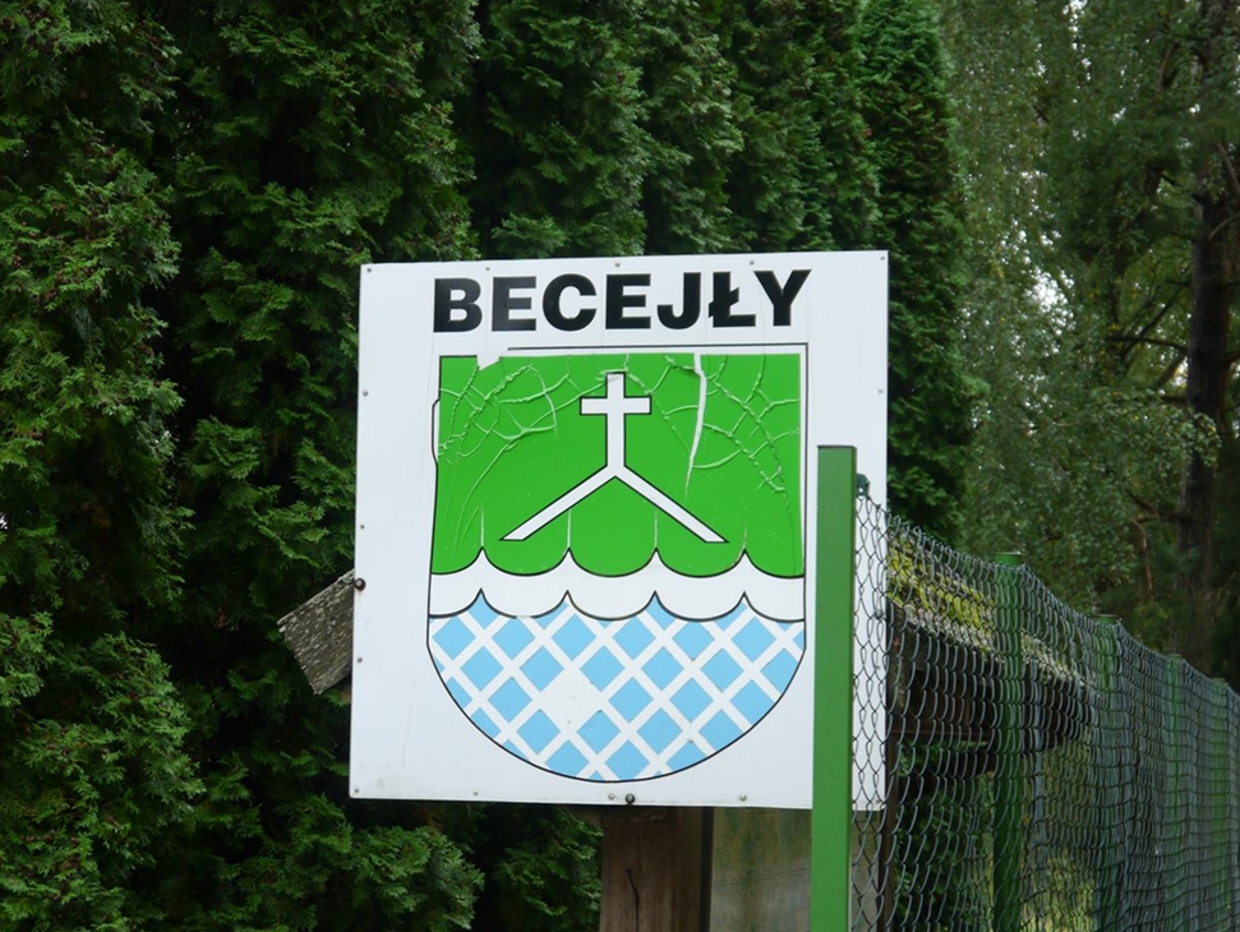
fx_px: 2797
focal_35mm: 78
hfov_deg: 25.0
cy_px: 465
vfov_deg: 18.9
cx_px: 644
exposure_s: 1/80
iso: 320
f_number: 5.4
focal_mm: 37
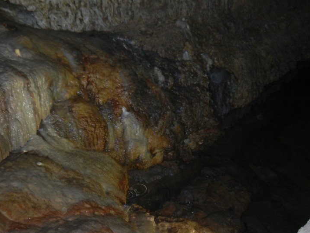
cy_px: 117
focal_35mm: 43
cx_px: 145
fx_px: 385
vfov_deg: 33.6
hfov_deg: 43.8
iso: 400
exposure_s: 1/30
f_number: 3.5
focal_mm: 5.4
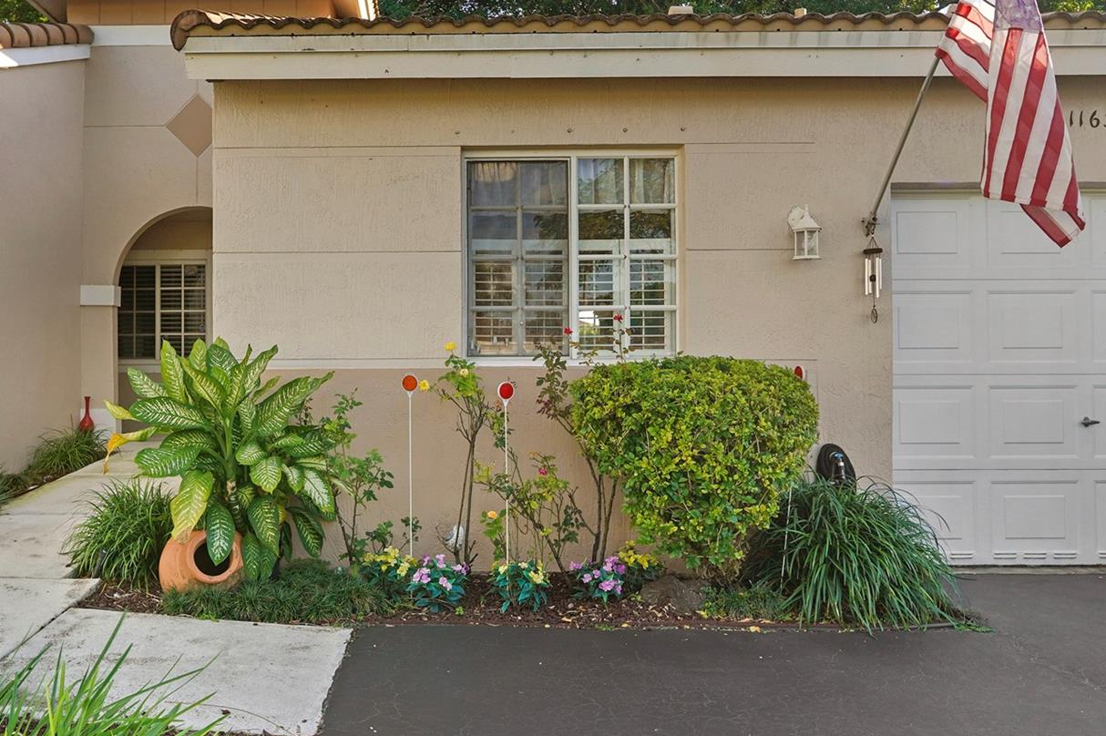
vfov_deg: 46.4
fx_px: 855
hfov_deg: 64.7
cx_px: 408
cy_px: 432
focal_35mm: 28
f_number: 3.5
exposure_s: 1/50
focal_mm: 11
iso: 125
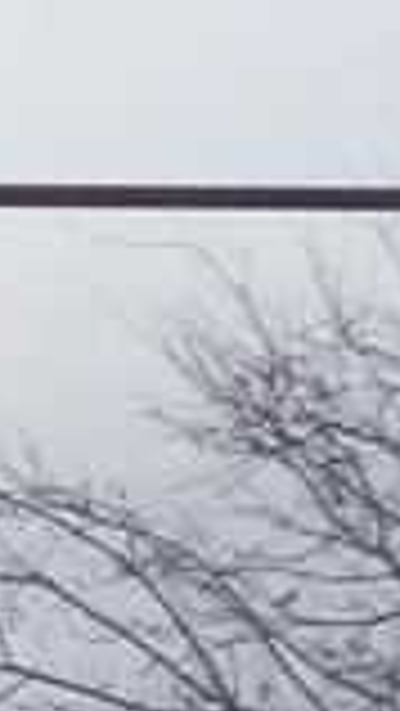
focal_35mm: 347
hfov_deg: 3.4
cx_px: -1061
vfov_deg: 6.1
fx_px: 6536
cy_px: 1148
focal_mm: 8.7
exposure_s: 1/80
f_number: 4.6
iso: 64
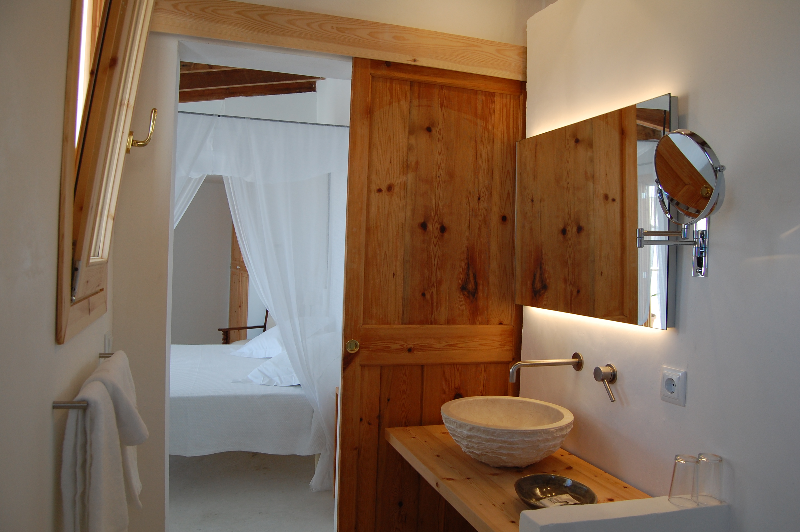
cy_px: 266
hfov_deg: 67.4
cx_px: 400
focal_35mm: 27
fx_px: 599
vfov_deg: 47.8
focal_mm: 18
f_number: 5
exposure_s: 1/100
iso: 400
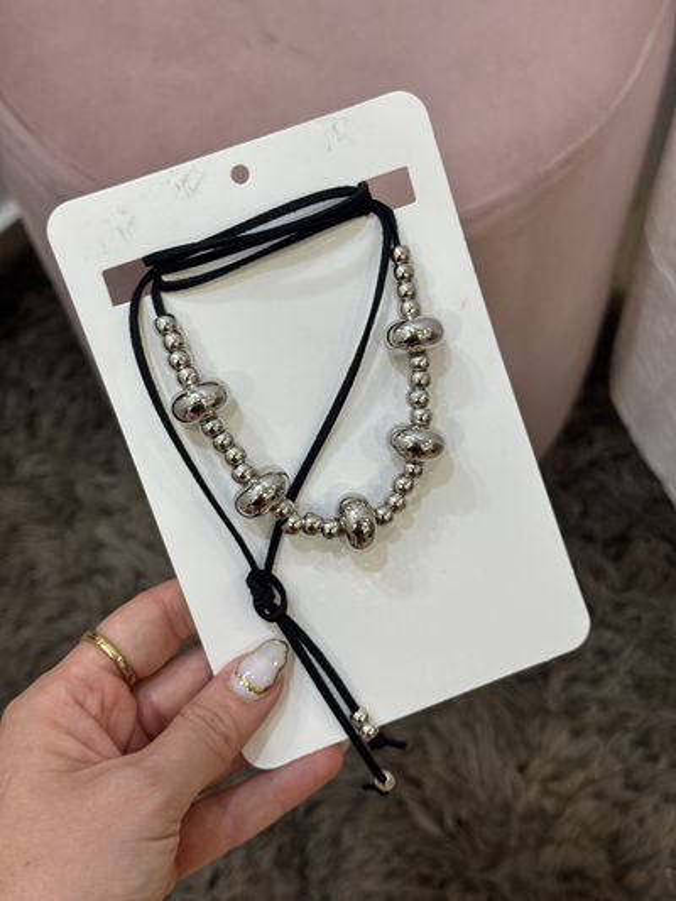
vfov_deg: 39.6
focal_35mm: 48
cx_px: 338
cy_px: 450
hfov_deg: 30.3
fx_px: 1249
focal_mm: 6.76
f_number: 1.78
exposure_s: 1/100
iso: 100
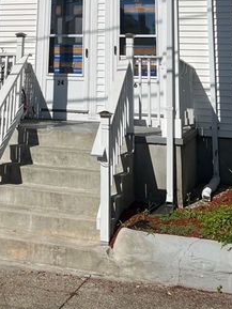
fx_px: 536
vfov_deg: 28.8
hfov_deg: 24.0
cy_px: -41
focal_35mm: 60
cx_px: 43
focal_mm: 5.7
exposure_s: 1/16393
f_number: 1.5
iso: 50
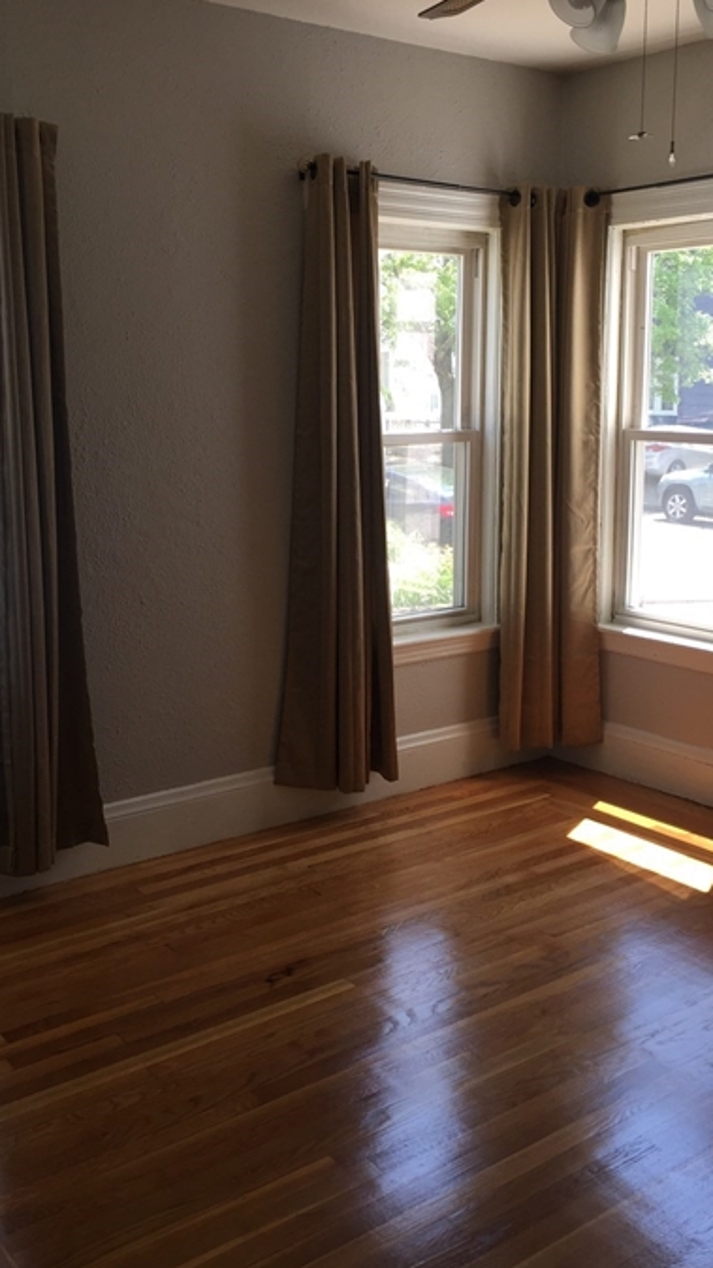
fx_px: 1210
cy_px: 585
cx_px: 348
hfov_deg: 32.8
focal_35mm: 36
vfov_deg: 55.2
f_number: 2.2
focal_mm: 4.15
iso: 32
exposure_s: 1/120
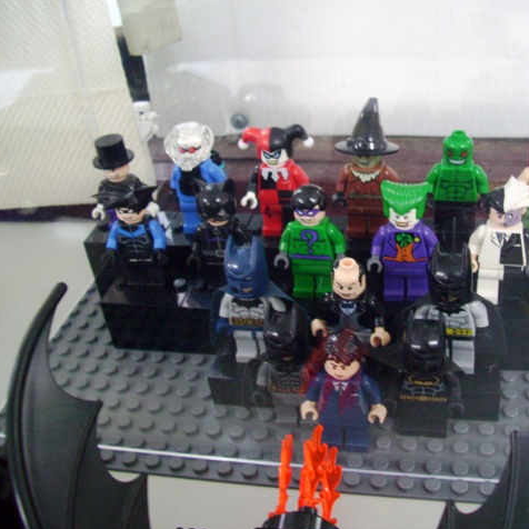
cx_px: 352
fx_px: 657
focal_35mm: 38
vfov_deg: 43.9
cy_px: 266
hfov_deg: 43.3
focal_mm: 5.7
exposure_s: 1/8
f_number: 2.9
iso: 160
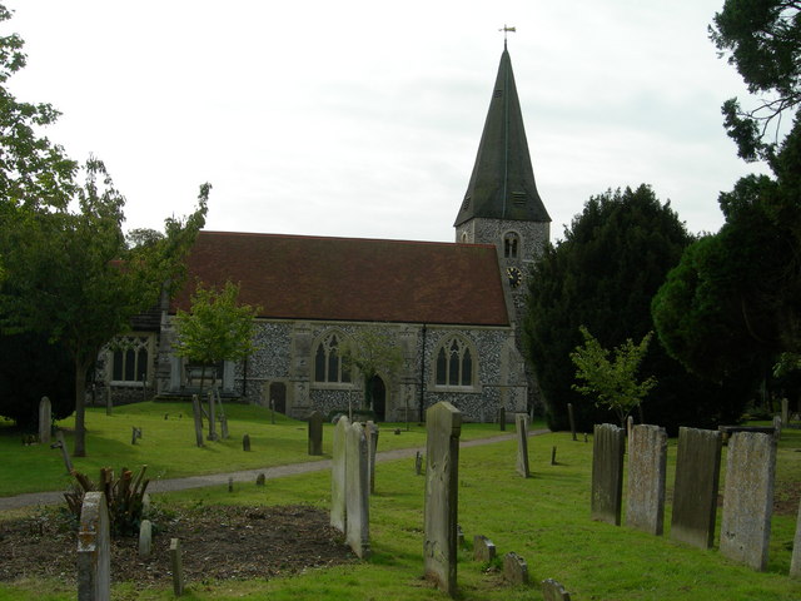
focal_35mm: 41
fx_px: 949
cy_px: 300
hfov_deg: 45.8
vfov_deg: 35.1
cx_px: 400
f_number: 4.9
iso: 50
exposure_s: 1/277
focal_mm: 8.5
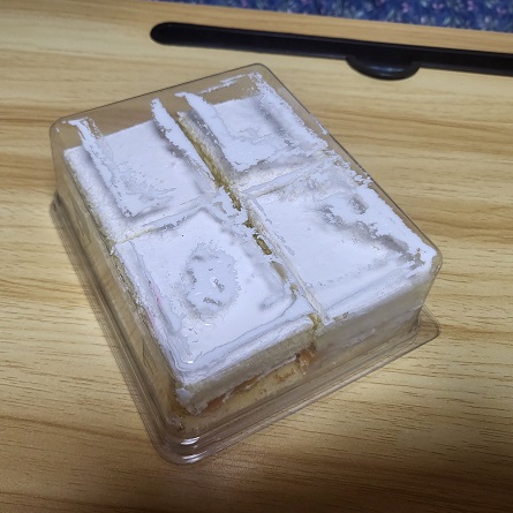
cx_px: 216
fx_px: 520
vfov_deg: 52.5
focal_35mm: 31
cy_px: 258
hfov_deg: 52.3
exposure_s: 1/120
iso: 160
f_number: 1.8
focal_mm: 4.25
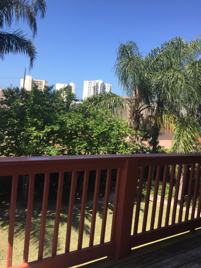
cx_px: 100
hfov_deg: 48.2
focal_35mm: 29
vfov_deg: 61.7
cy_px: 134
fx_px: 225
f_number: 2.2
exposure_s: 1/1236
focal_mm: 4.15
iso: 32
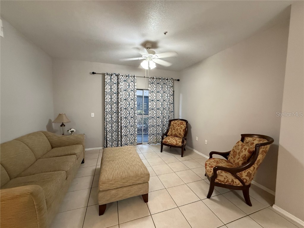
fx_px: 123
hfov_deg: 102.1
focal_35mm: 14
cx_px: 152
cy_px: 114
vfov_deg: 85.7
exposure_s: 1/60
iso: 640
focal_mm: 2.22
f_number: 2.2
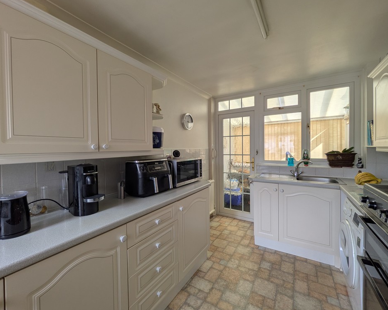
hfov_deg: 96.8
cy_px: 151
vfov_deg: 84.1
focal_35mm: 15
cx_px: 198
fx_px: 172
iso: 43
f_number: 2.2
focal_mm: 1.83
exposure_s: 1/171
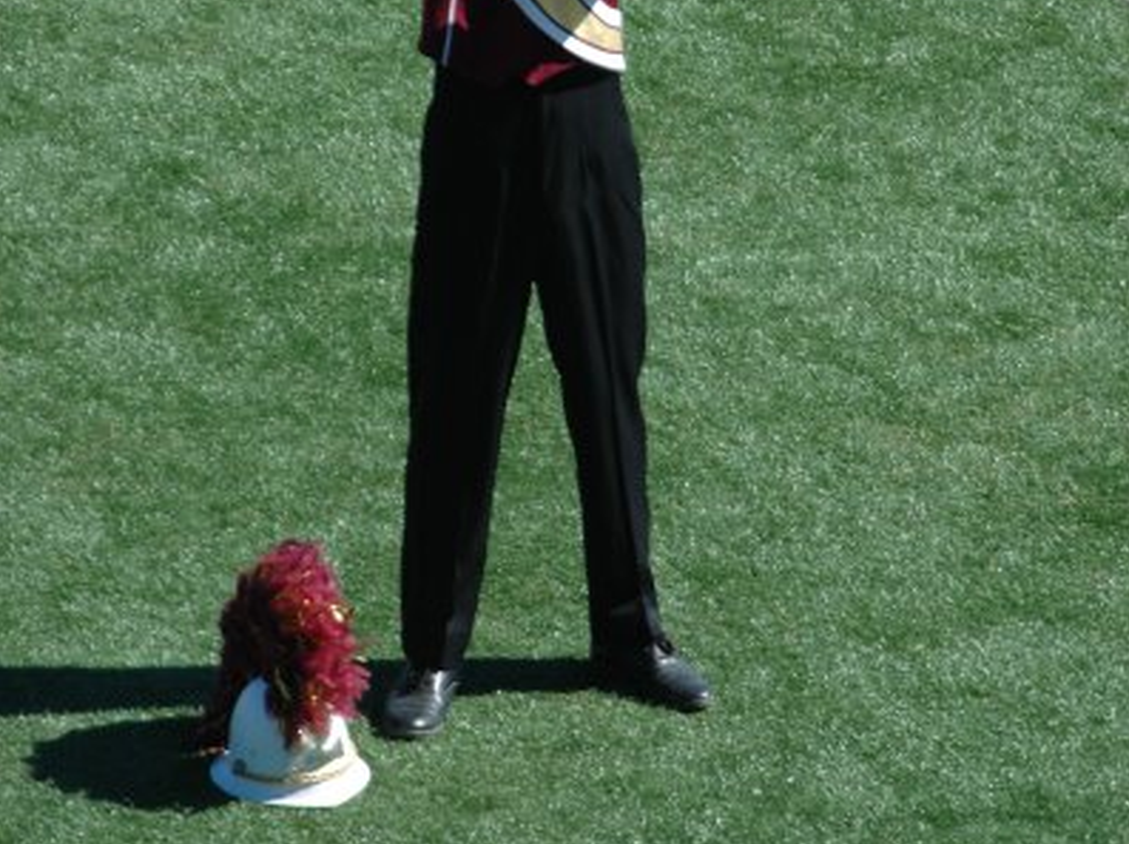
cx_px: 564
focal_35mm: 872
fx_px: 28414
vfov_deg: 1.7
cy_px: 134
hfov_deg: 2.3
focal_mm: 400
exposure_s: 1/500
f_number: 5.6
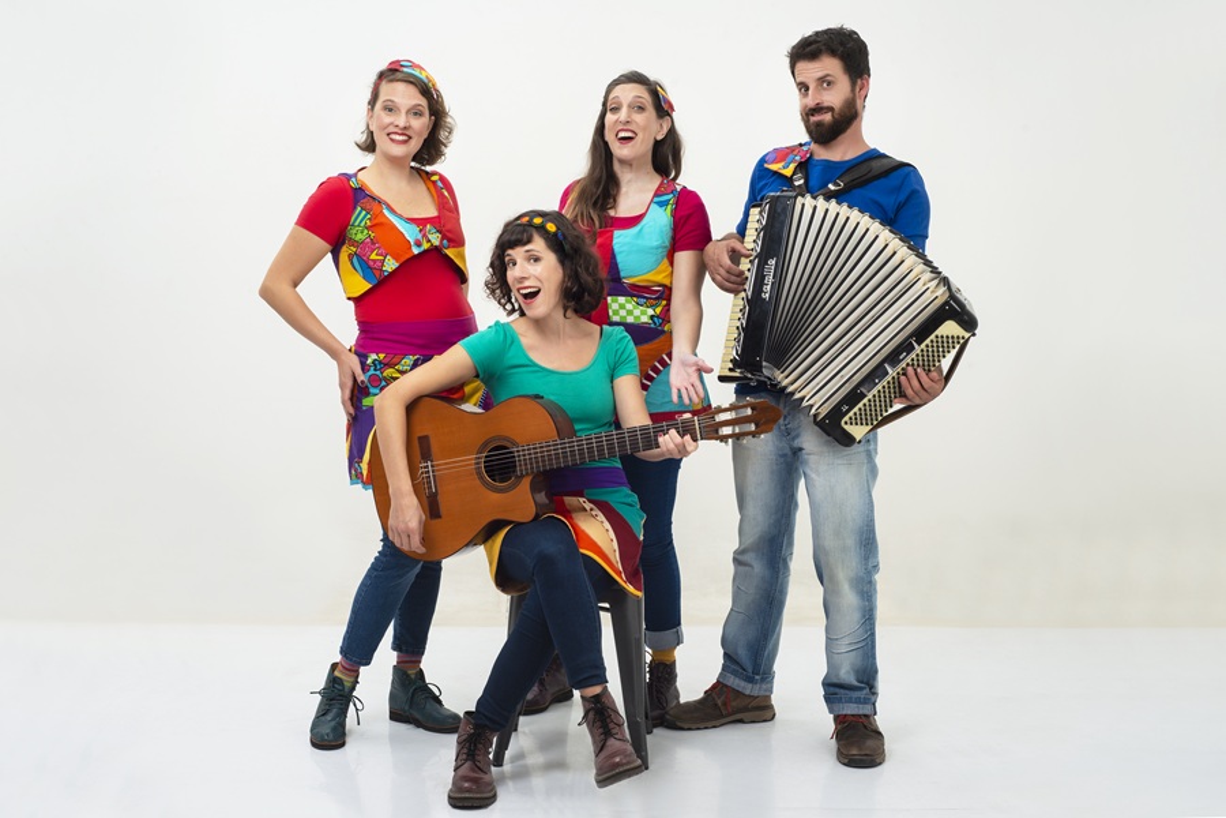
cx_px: 613
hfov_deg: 39.6
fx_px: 1703
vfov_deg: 27.0
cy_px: 409
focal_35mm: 50
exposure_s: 1/80
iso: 125
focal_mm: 50
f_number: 11
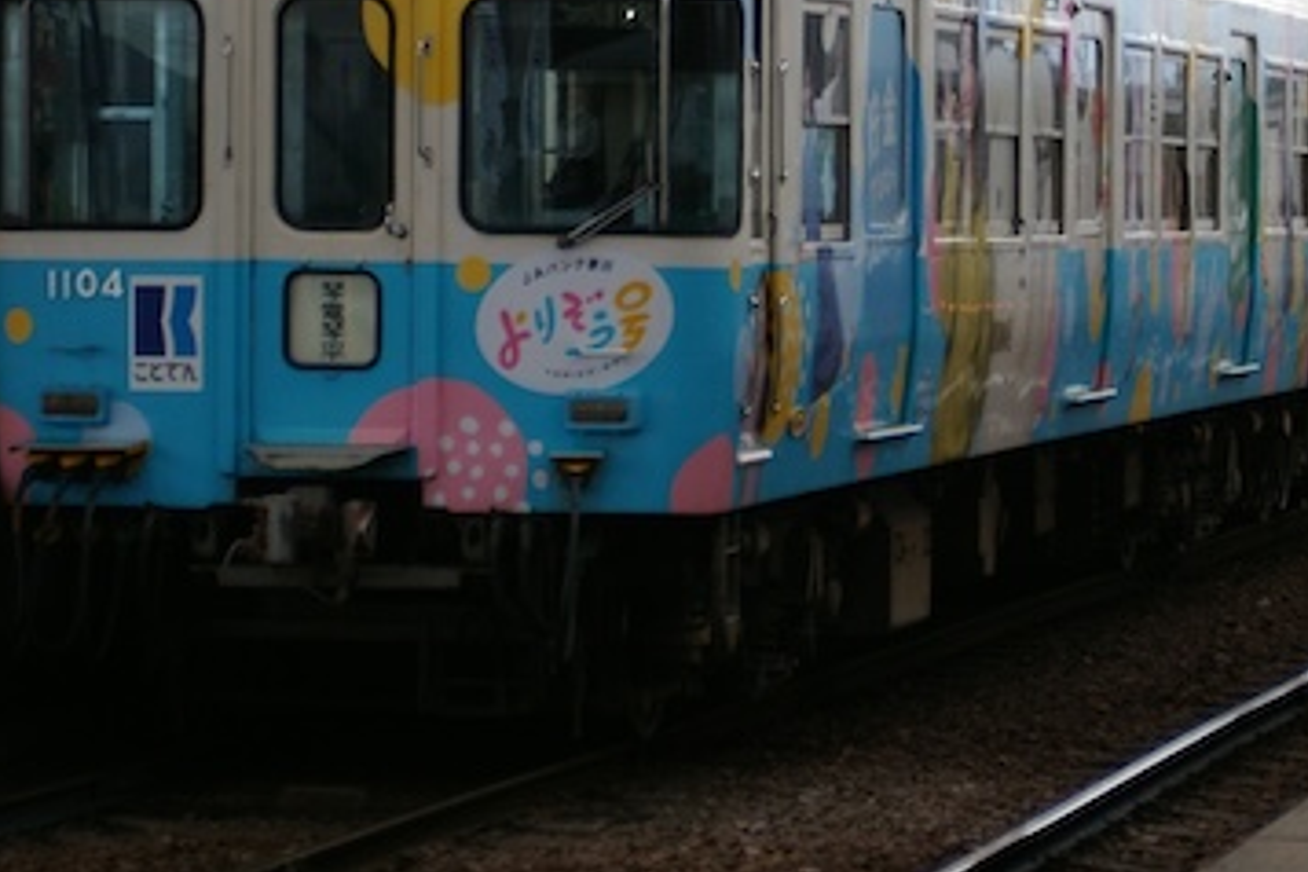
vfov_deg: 7.5
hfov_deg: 11.2
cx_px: 725
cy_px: 203
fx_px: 6679
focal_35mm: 184
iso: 400
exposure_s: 1/500
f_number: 5.6
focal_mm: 73
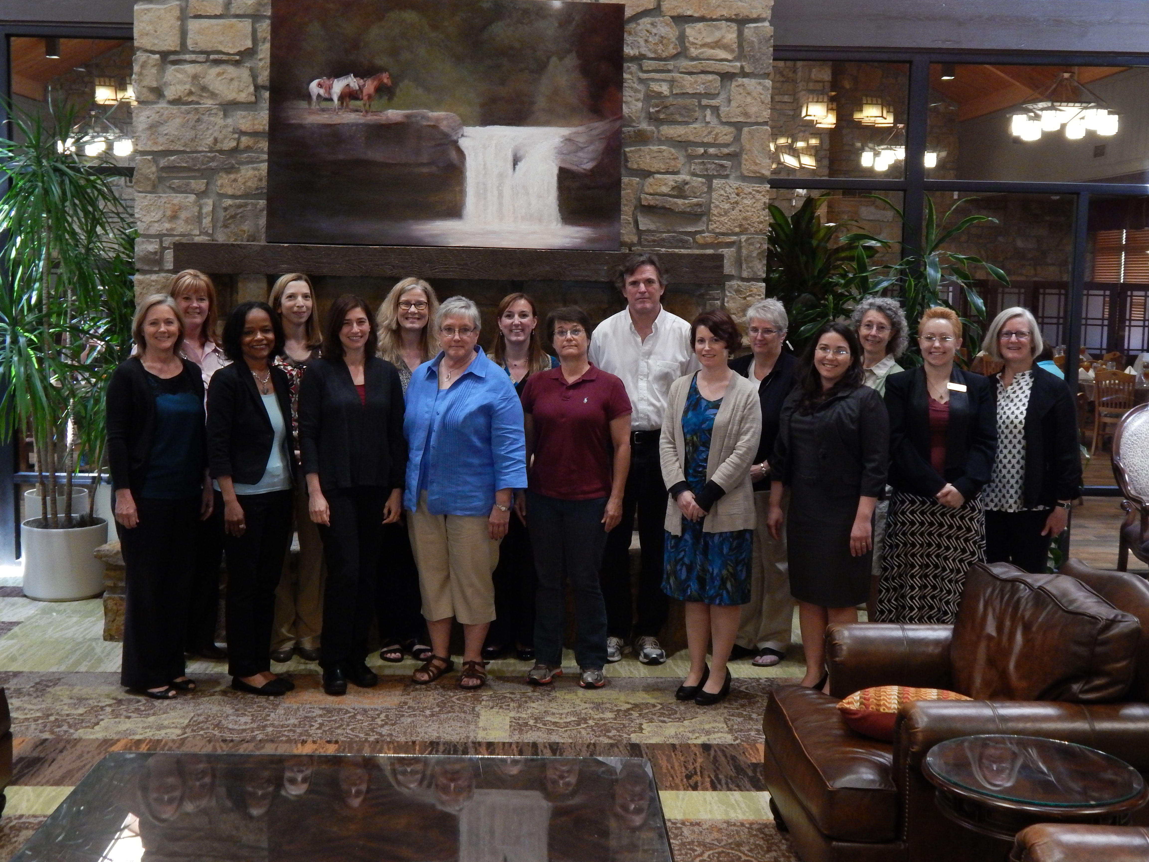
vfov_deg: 33.6
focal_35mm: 43
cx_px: 574
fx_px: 1427
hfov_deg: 43.9
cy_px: 431
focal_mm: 7.7
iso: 400
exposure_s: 1/15
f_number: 3.6
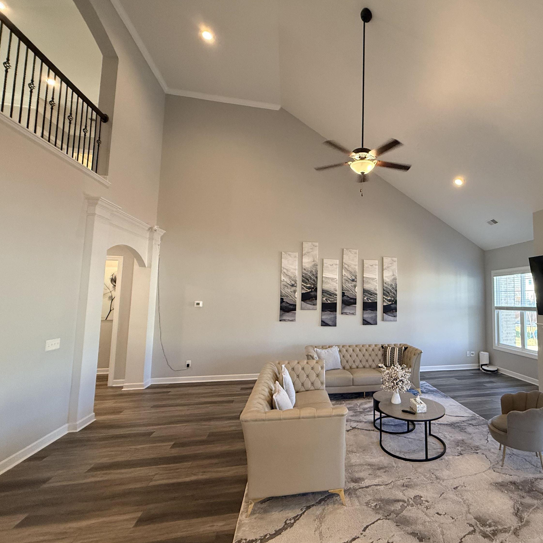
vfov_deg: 84.0
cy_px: 274
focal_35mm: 17
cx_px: 361
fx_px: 302
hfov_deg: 81.2
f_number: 2.2
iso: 400
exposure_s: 1/120
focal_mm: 2.22
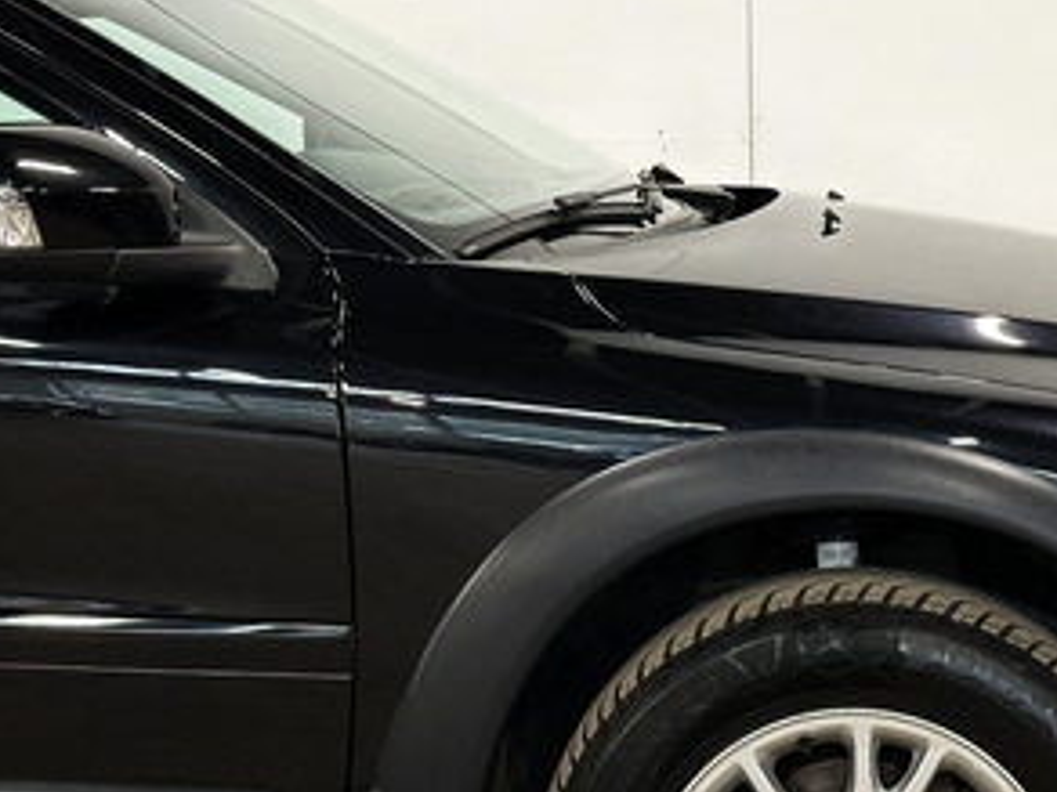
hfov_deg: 18.4
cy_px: 405
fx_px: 3267
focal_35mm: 107
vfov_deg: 13.8
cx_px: 644
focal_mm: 6.86
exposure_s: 1/50
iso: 160
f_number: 1.8
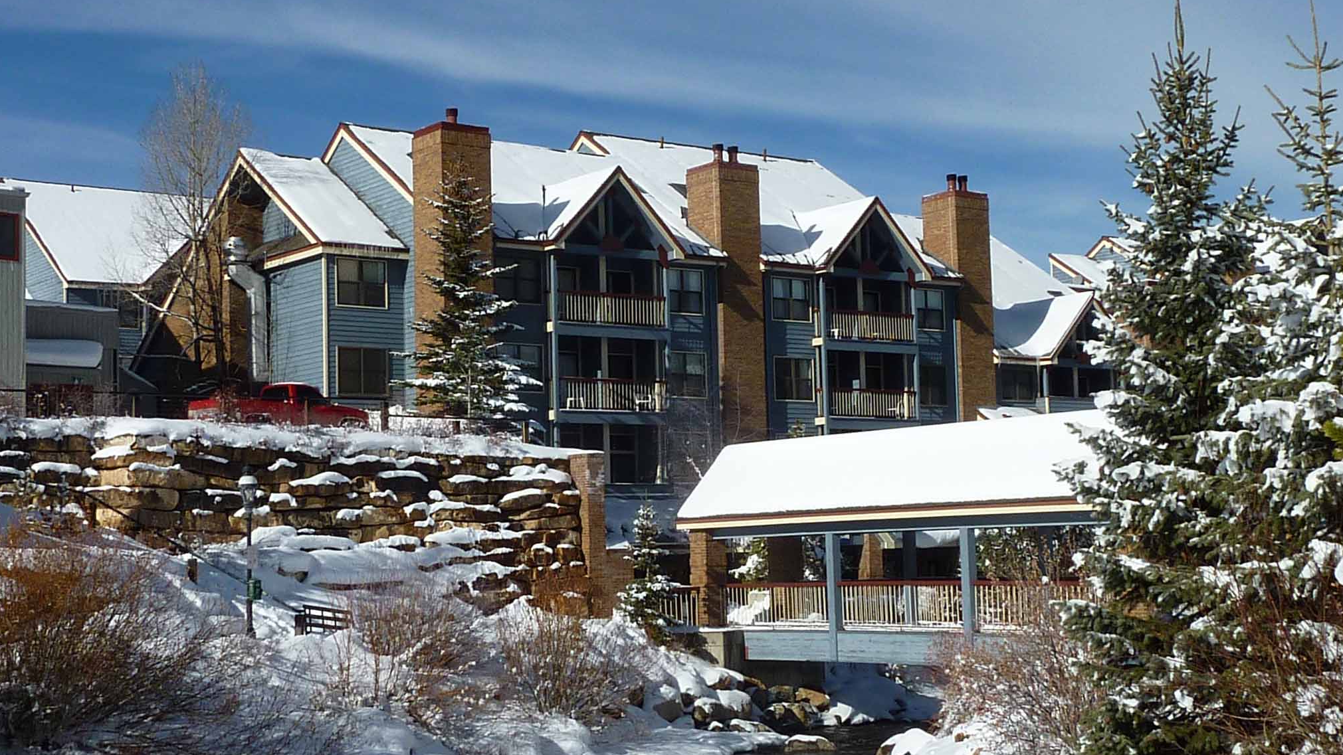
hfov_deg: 39.2
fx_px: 1887
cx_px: 667
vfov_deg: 22.6
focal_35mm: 53
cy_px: 418
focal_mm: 4.4
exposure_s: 1/800
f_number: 5.6
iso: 80
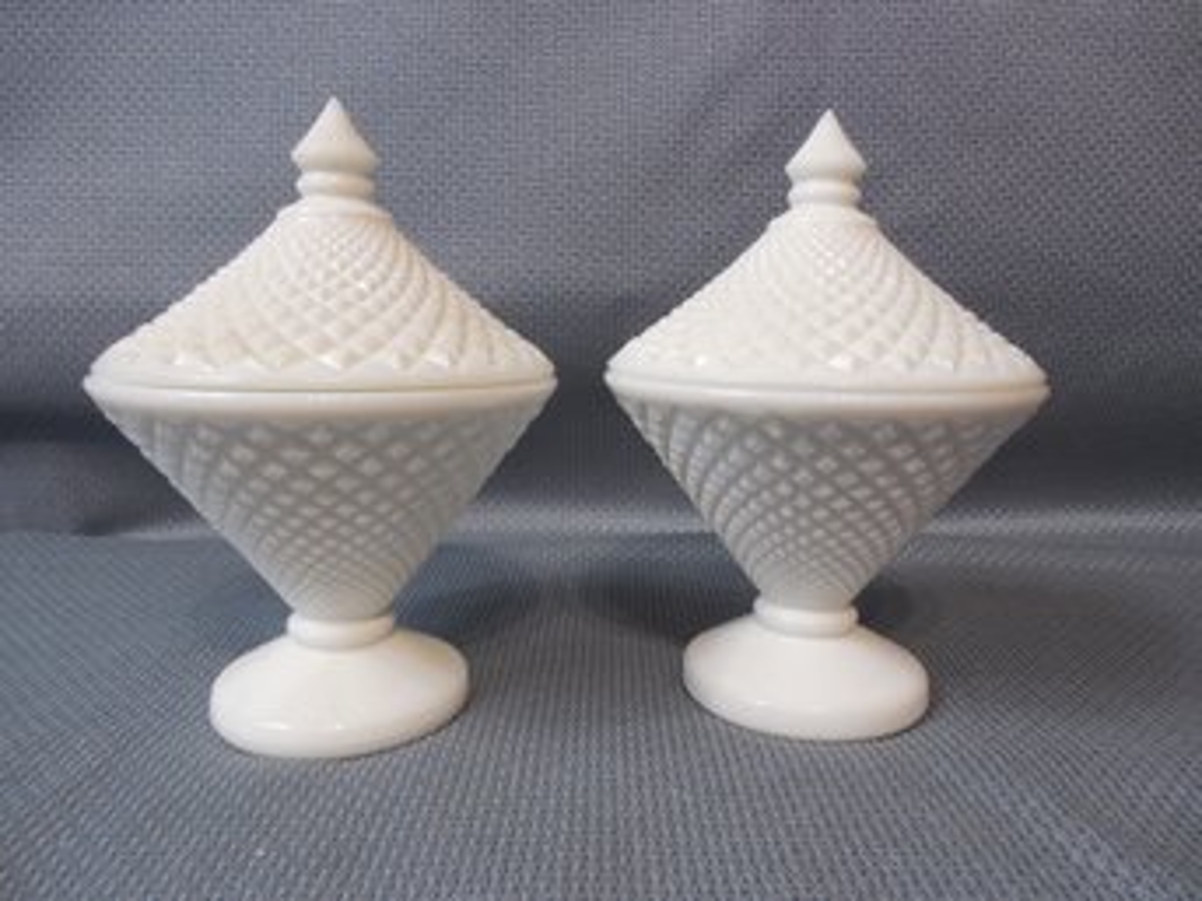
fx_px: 868
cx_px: 601
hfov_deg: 69.4
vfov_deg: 54.9
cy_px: 450
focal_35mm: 25
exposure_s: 1/30
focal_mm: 4.5
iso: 180
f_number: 3.3
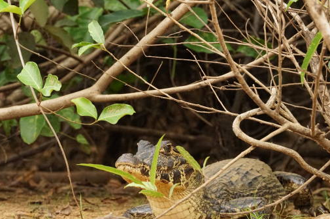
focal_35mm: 342
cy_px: 124
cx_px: 178
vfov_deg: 4.0
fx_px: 3133
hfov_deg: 6.0
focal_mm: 270
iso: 5000
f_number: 5.6
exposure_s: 1/350
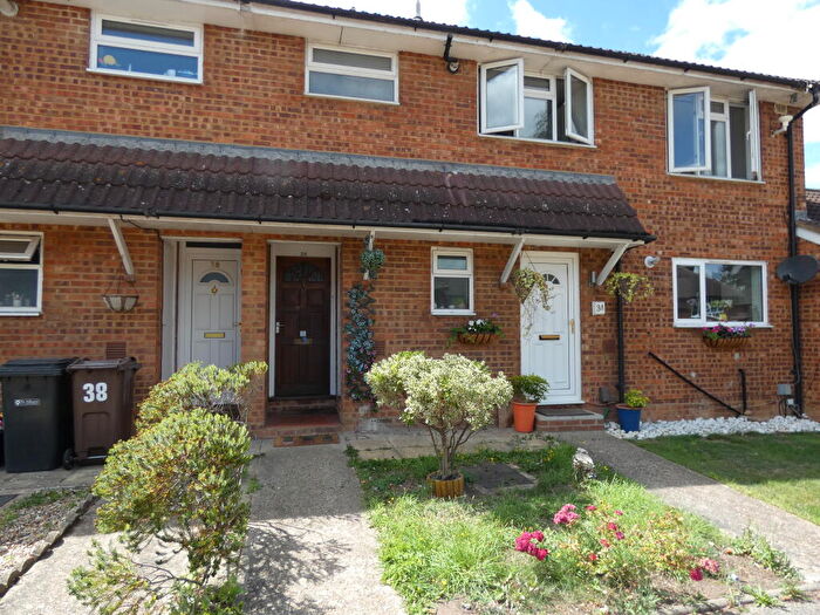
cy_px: 308
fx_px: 474
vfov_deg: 66.0
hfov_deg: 81.7
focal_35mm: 20
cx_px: 410
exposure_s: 1/500
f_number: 2.8
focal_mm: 3.6
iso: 80
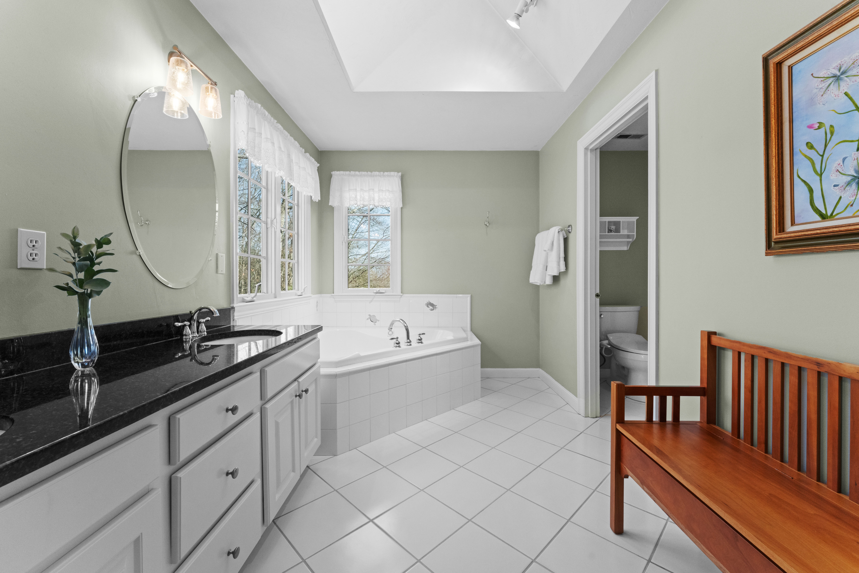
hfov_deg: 101.9
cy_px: 286
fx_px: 348
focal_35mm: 15
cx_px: 430
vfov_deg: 78.8
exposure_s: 1/30
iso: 2000
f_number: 11
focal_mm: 14.6
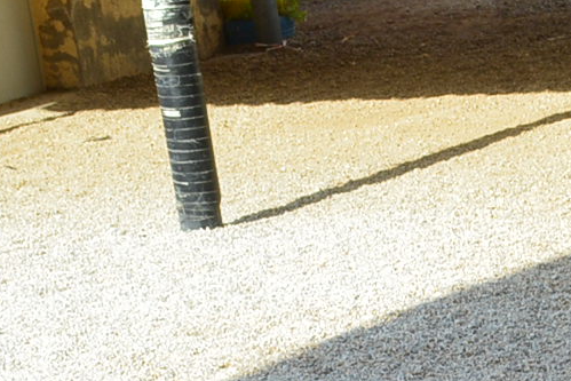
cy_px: 942
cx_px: 780
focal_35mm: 198
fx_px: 3141
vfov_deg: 6.6
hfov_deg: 10.1
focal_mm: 22
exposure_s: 1/100
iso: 200
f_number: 11
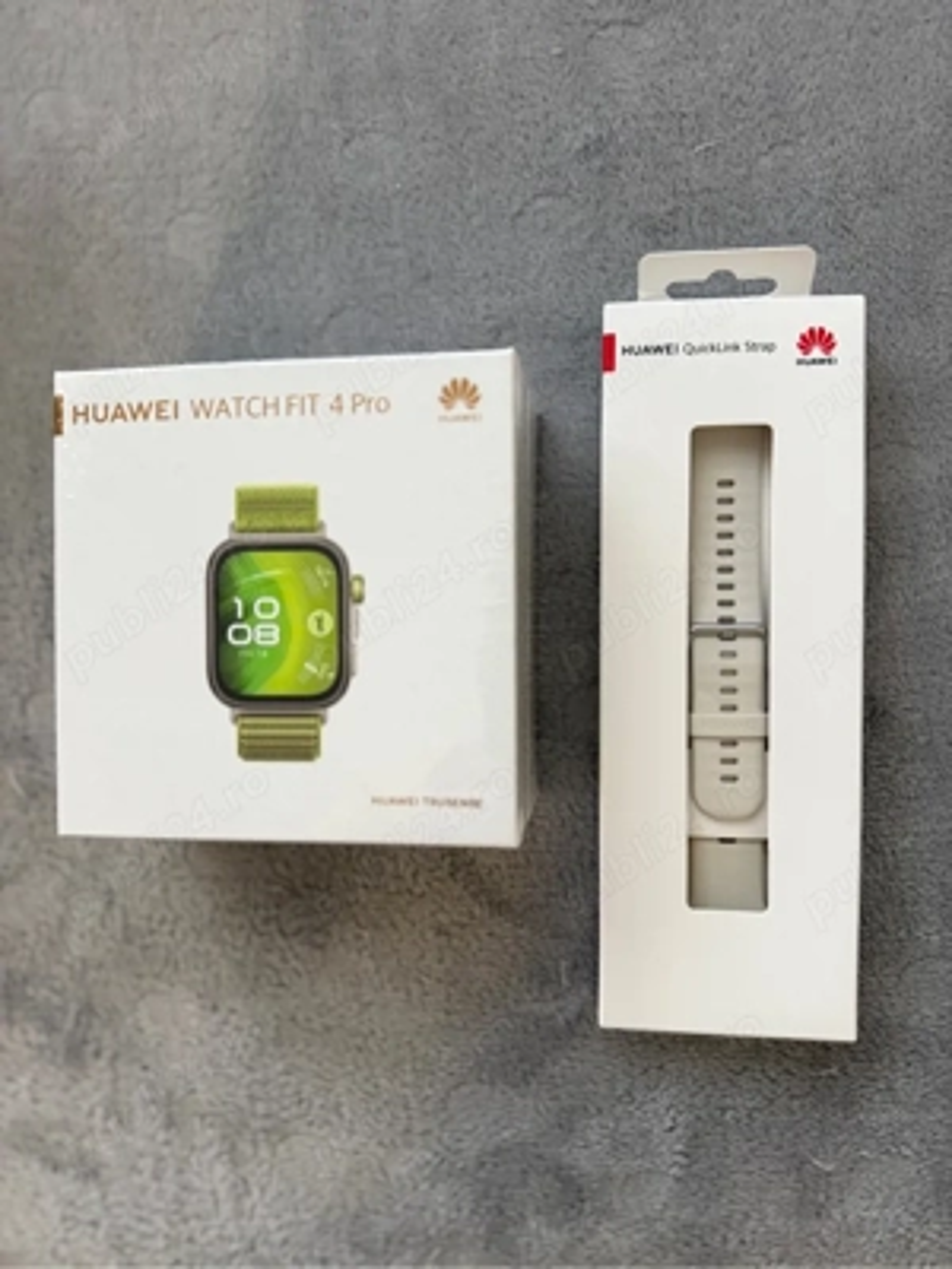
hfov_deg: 56.8
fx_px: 880
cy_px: 634
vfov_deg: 71.6
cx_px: 476
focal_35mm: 24
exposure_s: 1/50
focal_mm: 6.76
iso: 320
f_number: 1.78
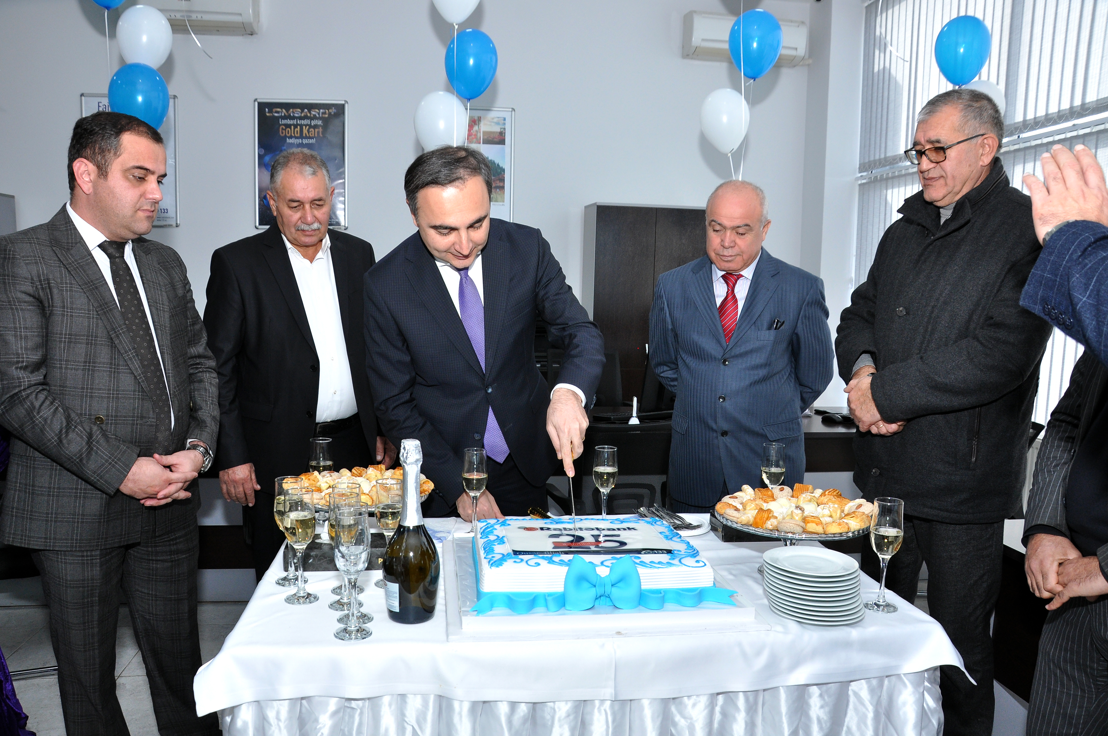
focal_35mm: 27
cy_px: 368
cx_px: 554
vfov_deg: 47.8
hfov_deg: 67.4
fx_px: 830
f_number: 7.1
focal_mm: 18
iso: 500
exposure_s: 1/200
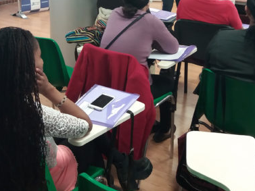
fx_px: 420
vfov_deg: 25.3
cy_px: 43
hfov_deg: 33.8
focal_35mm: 57
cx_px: 118
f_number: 1.9
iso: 160
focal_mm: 3.7
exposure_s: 1/33
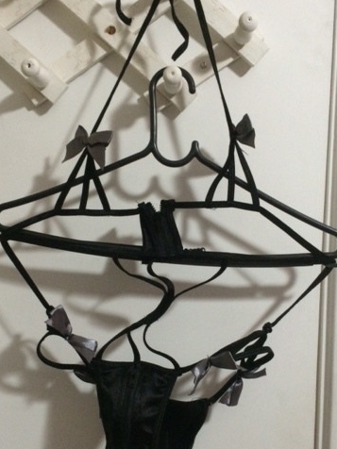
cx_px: 160
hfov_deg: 36.8
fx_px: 506
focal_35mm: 39
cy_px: 267
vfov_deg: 47.6
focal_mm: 4.15
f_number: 2.2
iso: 250
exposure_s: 1/20
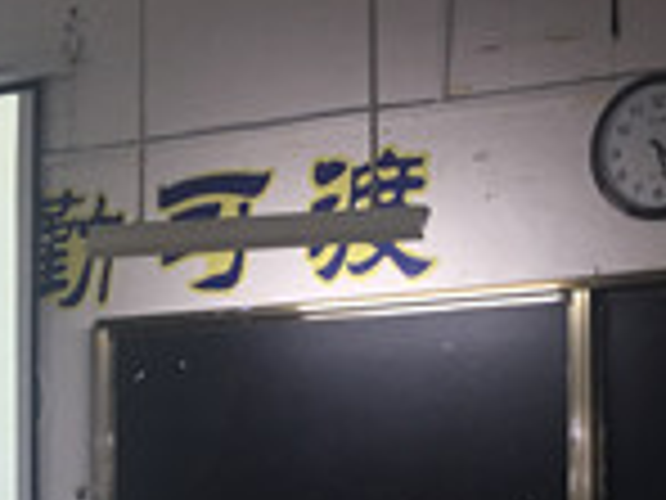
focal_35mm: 98
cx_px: 446
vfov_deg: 14.6
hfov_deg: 20.0
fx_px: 1885
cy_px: 615
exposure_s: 1/17
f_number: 2.2
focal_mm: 4.15
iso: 40
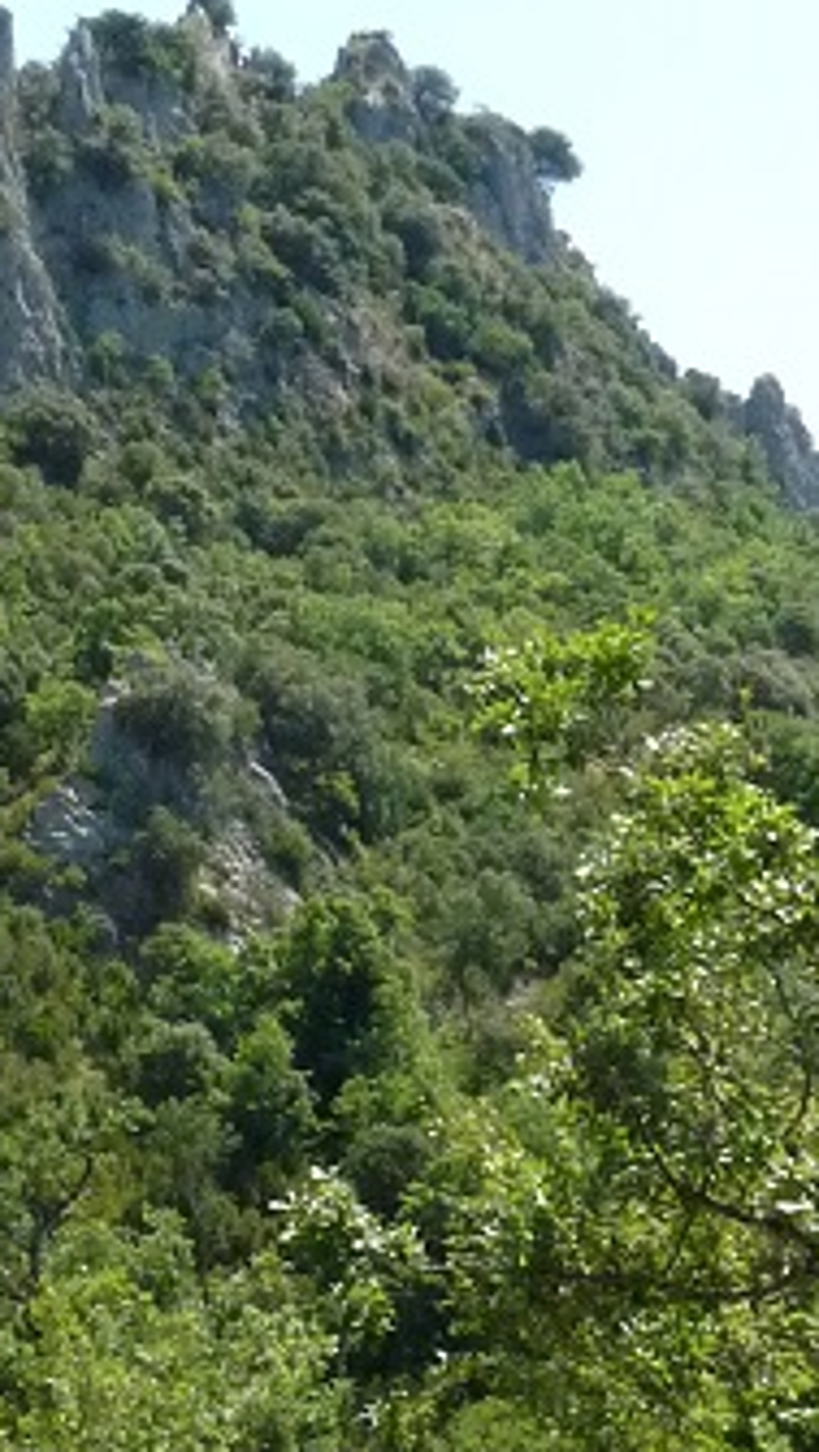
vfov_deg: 20.4
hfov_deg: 11.6
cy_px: 1110
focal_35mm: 104
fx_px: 4006
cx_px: 195
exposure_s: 1/1300
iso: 400
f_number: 4.5
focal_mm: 4.8
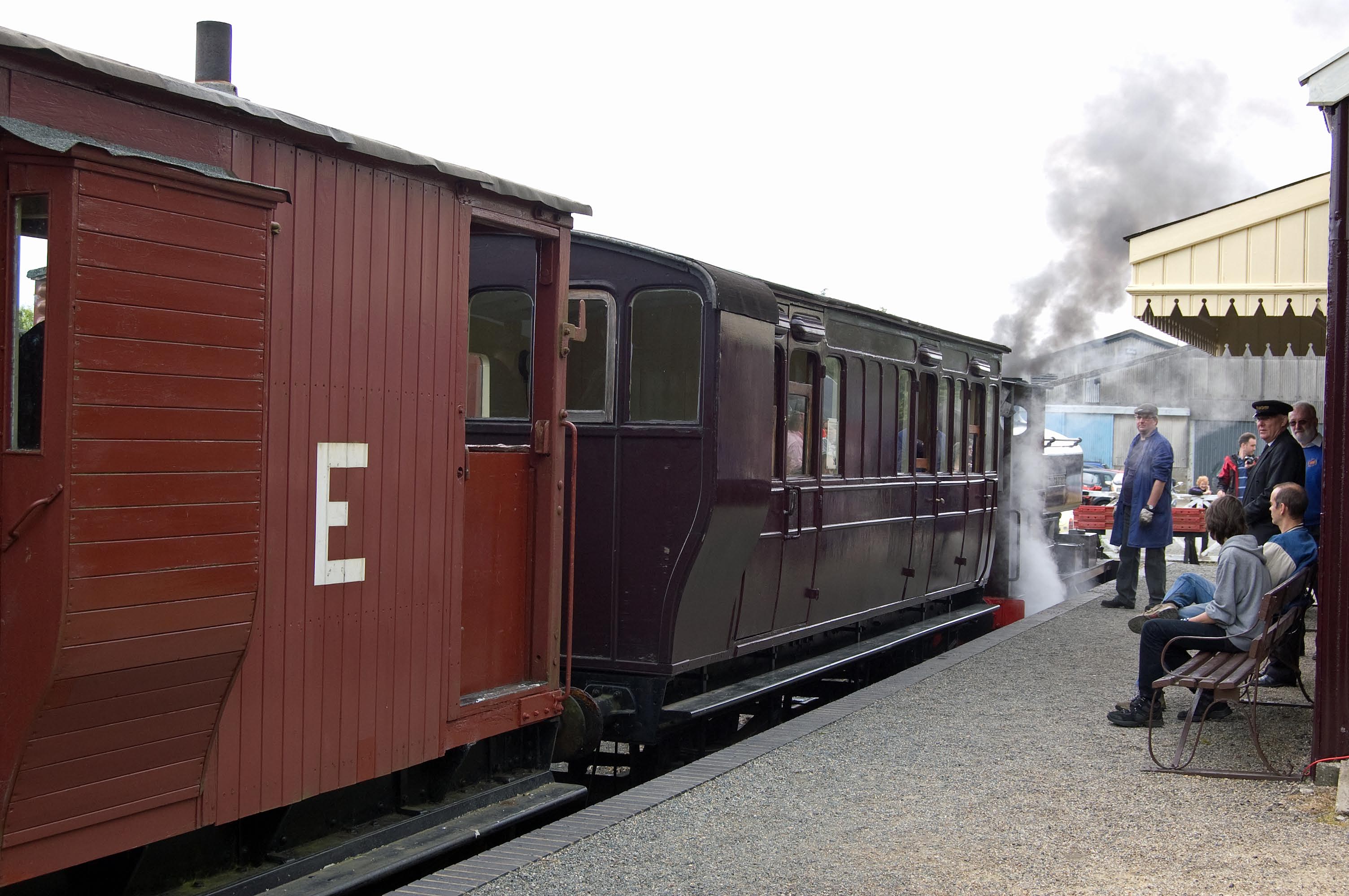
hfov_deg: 41.1
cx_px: 674
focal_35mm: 48
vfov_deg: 28.0
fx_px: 1797
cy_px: 448
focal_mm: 32
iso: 400
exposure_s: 1/125
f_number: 9
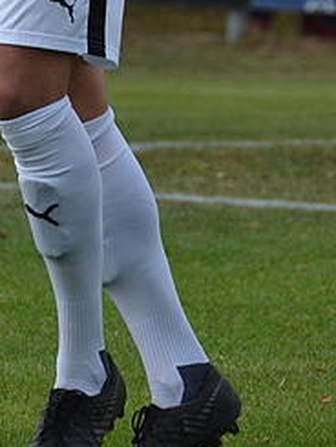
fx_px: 21349
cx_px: -226
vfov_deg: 1.2
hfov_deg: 0.9
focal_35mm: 1651
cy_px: -159
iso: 400
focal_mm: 260
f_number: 5.6
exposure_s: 1/640
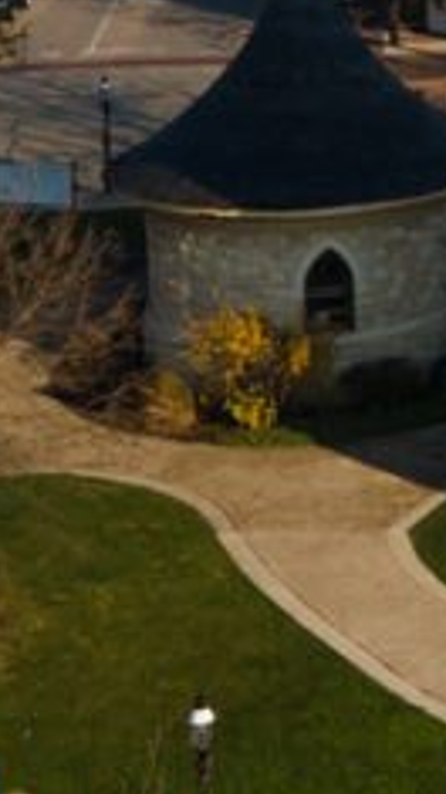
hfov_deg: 9.7
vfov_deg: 17.9
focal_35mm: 114
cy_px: -152
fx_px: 2399
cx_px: 956
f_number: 2.8
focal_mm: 4.5
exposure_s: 1/60
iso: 100
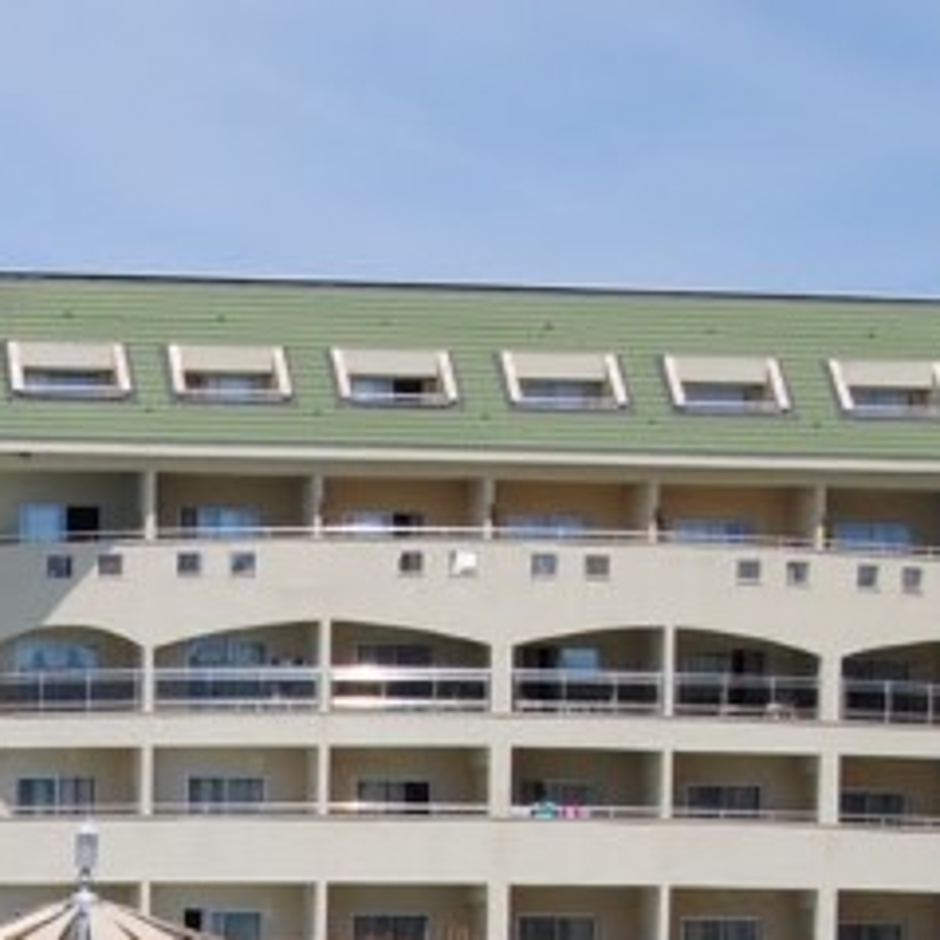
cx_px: -216
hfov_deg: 11.6
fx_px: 4516
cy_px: 1384
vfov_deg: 11.4
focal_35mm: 147
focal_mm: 24
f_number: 8
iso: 100
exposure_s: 1/250
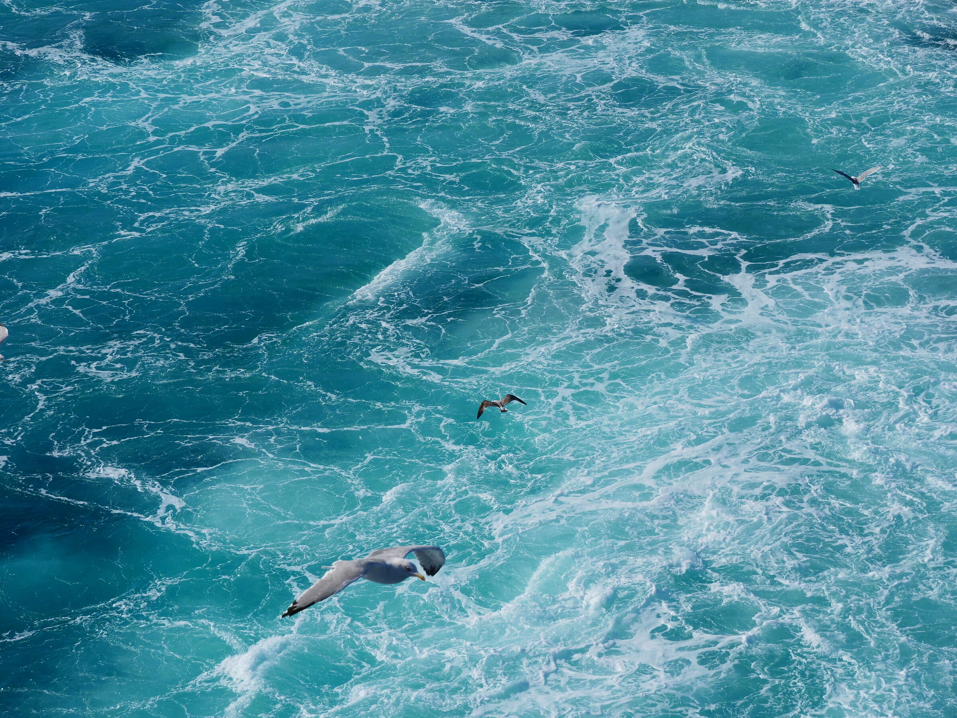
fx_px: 3318
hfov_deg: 16.4
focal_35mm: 120
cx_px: 478
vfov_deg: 12.3
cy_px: 359
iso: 200
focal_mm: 60
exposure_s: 1/1300
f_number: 9
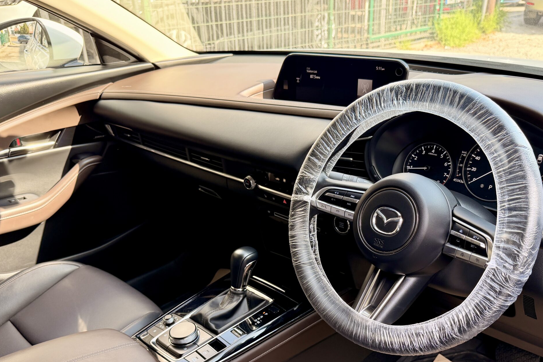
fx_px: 513
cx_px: 307
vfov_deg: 38.2
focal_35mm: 34
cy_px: 256
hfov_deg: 55.6
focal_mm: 6.76
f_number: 1.78
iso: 100
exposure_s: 1/186
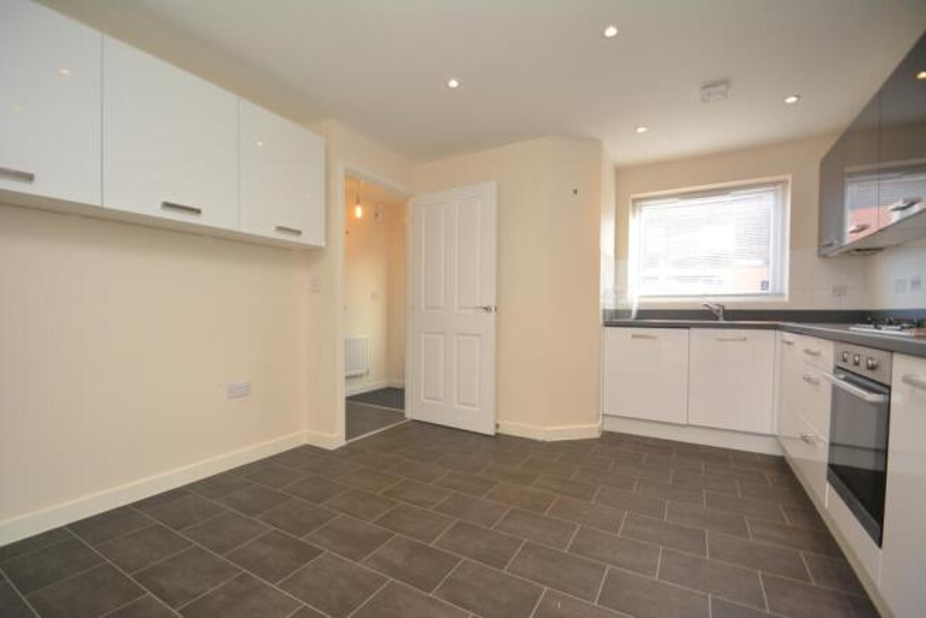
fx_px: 386
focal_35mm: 15
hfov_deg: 100.4
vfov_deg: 77.4
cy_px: 309
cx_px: 463
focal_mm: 10
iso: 360
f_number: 4
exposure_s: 1/60
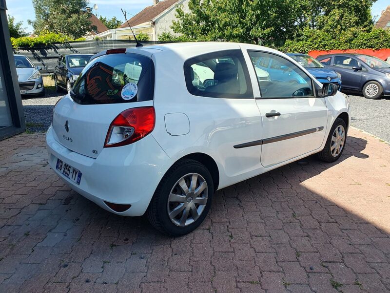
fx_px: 293
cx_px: 195
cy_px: 146
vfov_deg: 53.1
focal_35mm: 26
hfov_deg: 67.3
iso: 50
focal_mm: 4.32
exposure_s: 1/864
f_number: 2.4
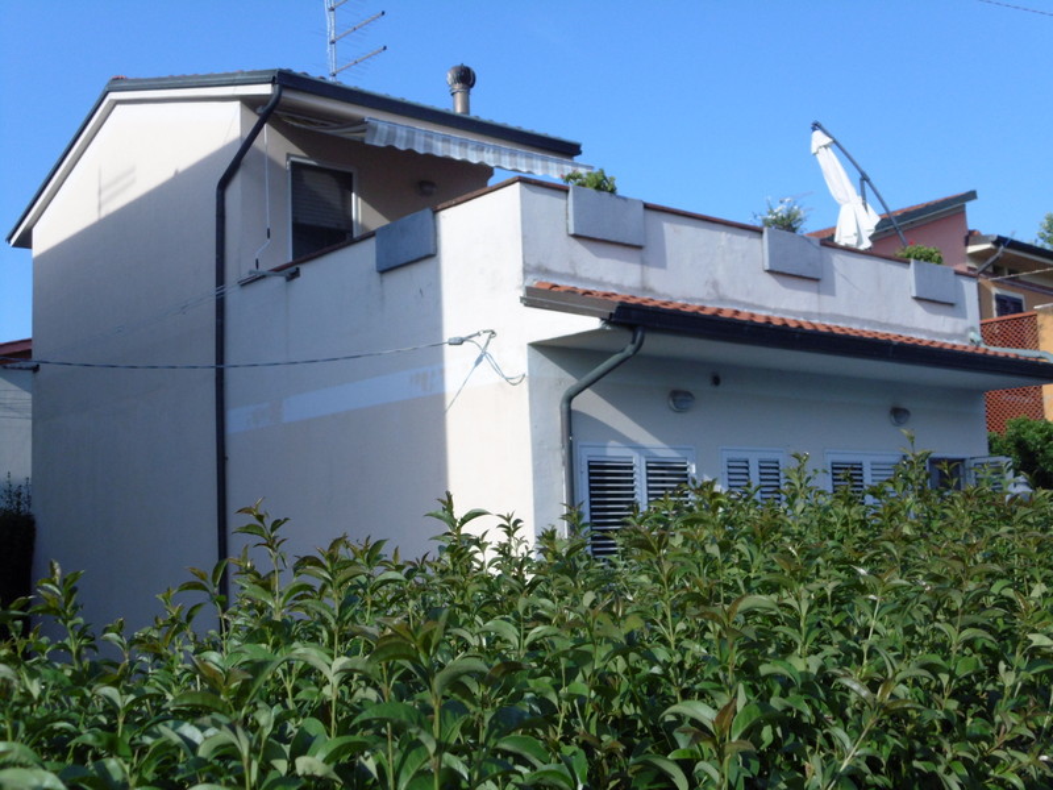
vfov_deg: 32.9
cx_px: 526
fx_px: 1338
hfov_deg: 42.9
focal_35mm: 44
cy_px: 395
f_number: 3.7
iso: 100
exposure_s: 1/1250
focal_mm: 8
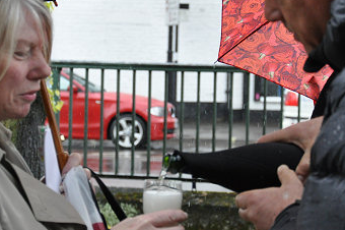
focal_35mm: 139
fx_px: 1331
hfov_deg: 14.8
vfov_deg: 9.8
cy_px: 108
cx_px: 163
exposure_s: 1/500
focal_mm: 50
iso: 1100
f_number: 5
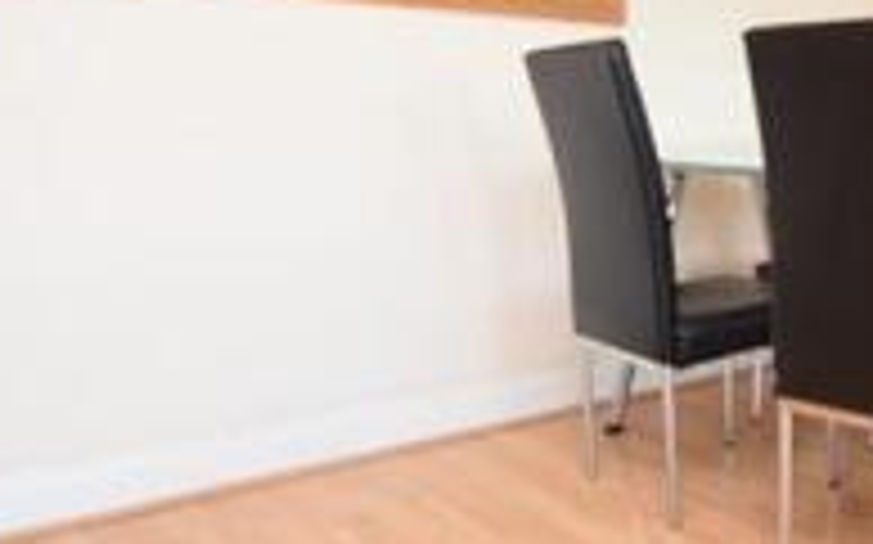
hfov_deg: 43.8
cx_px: 783
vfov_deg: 30.6
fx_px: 981
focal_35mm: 41
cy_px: 146
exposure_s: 1/80
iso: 800
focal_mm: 11
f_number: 4.5
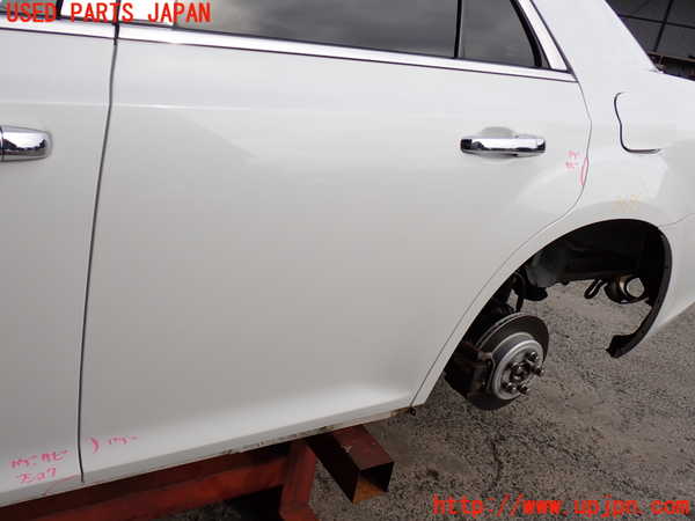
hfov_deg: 56.8
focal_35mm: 32
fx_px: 642
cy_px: 260
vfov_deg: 44.2
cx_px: 348
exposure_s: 1/800
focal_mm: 5.79
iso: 100
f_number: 3.2
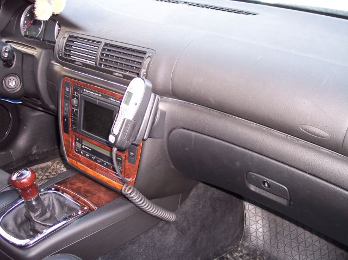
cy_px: 130
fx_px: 382
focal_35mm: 38
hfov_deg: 49.0
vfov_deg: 37.7
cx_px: 174
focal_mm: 8
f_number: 2.8
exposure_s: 1/30
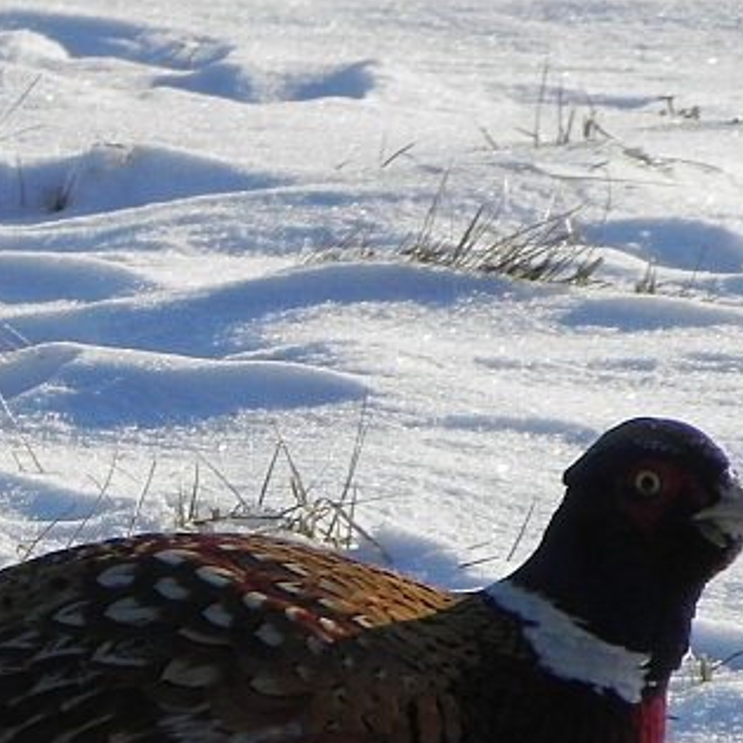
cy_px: 771
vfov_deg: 1.3
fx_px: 33560
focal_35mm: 1382
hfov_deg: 1.3
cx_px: -243
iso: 160
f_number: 8
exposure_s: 1/542
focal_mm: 85.6
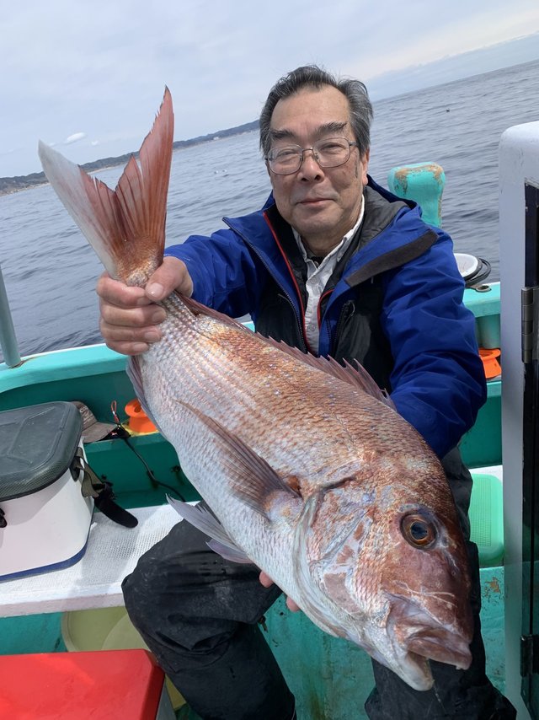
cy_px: 360
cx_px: 270
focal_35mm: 26
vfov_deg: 67.3
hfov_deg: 53.0
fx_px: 540
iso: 25
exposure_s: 1/1779
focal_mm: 4.25
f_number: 1.8
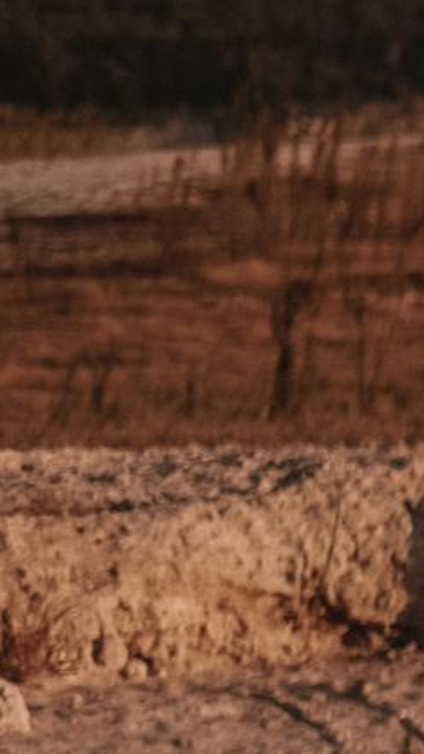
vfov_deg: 4.1
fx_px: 10341
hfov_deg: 2.3
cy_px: 1331
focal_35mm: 517
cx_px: 2156
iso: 160
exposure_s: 1/4000
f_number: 1.6
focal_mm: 56
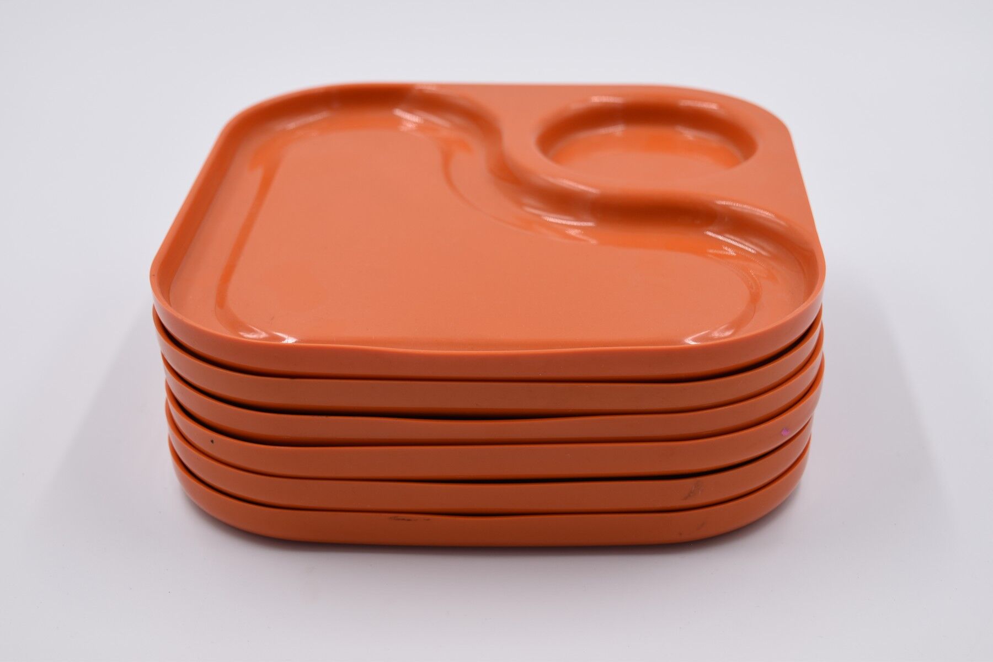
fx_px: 1655
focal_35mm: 60
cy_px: 331
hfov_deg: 33.4
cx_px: 496
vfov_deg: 22.6
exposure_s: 1/160
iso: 160
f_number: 5.6
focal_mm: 40
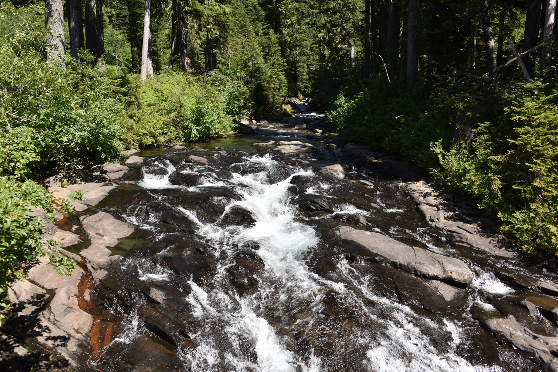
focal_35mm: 28
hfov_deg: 65.5
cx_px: 279
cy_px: 186
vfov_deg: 46.4
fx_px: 434
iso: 100
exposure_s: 1/250
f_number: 8
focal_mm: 28
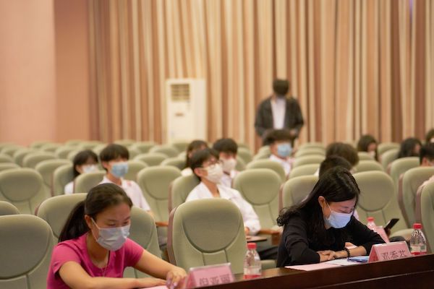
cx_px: 217
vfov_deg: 12.0
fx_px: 1374
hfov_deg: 17.9
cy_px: 144
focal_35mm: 114
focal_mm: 114
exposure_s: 1/160
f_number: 2.8
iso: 4000
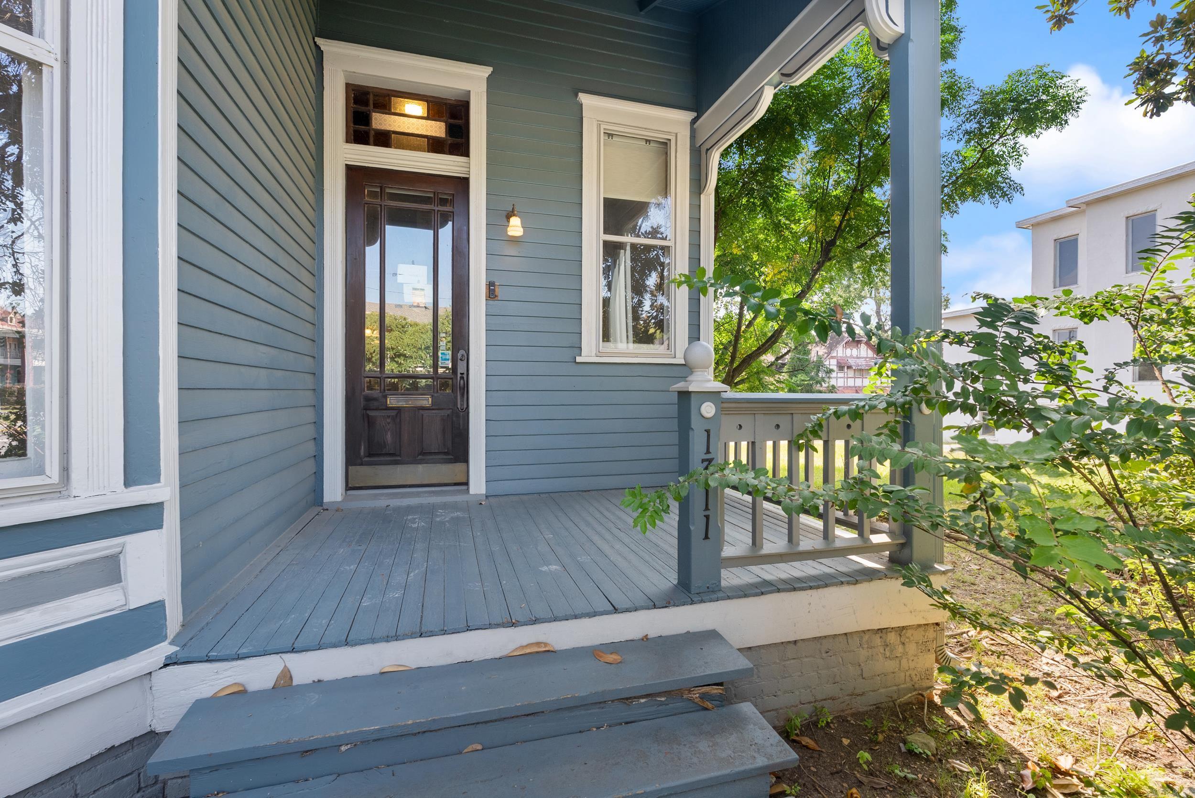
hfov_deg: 96.7
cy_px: 399
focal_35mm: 16
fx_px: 531
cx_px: 598
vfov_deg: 73.8
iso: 640
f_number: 9
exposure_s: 1/100
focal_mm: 16
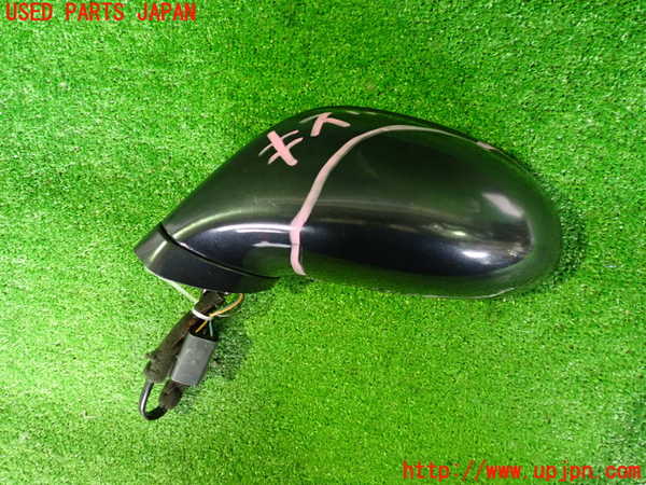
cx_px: 323
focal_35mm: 30
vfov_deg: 46.8
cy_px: 242
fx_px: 560
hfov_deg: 60.0
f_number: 2.3
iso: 800
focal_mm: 5.4
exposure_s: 1/25
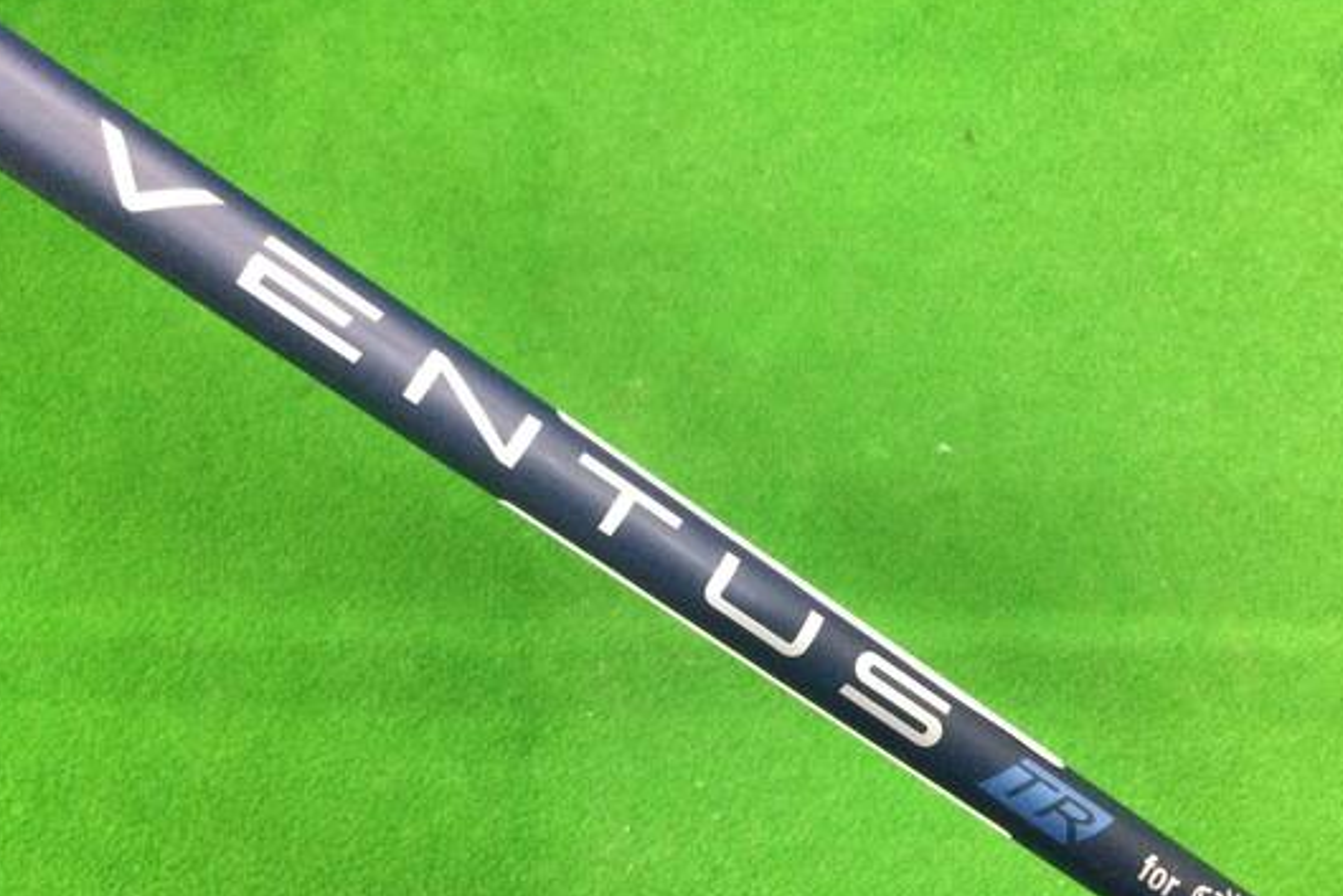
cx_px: 731
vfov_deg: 34.0
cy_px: 576
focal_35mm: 39
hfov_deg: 49.5
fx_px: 1455
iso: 200
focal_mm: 3.3
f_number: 2.4
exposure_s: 1/24
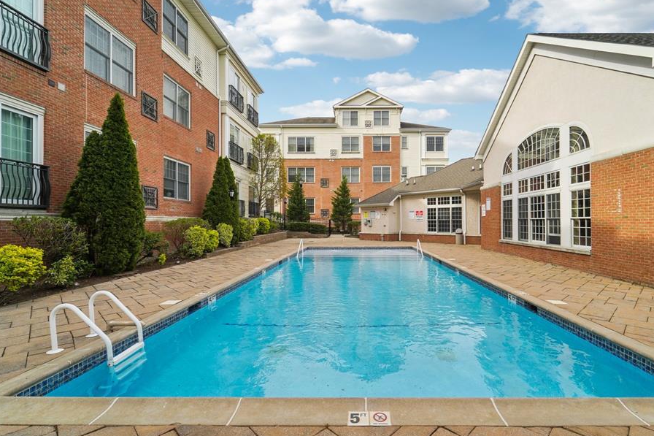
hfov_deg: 96.5
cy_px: 221
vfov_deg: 73.7
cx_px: 358
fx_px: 291
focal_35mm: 16
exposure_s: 1/640
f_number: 8
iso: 400
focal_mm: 14
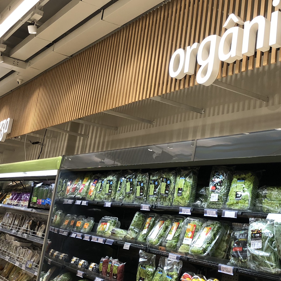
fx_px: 441
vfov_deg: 35.3
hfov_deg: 35.2
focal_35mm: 48
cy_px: 121
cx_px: 172
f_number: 1.8
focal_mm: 3.99
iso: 25
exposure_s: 1/40
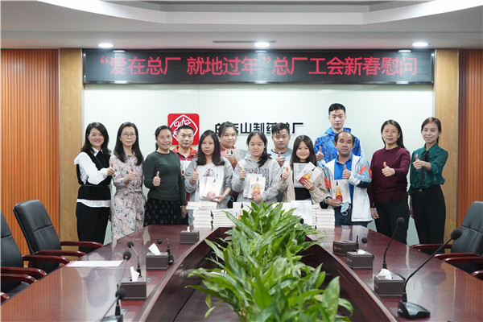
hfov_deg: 35.1
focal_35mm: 57
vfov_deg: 23.8
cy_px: 161
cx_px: 242
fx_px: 765
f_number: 6.3
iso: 5000
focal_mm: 57
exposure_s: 1/60
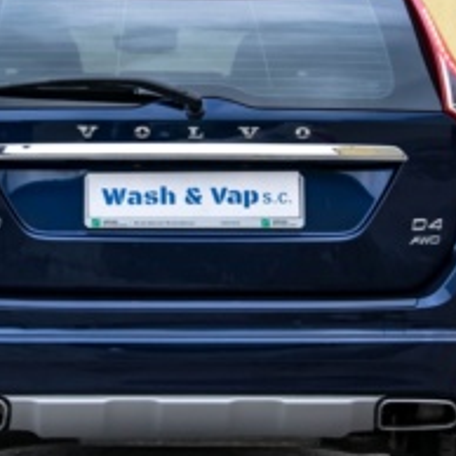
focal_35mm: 125
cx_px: 193
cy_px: 175
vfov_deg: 13.9
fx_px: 1863
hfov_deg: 14.0
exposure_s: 1/200
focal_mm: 38
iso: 400
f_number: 7.1
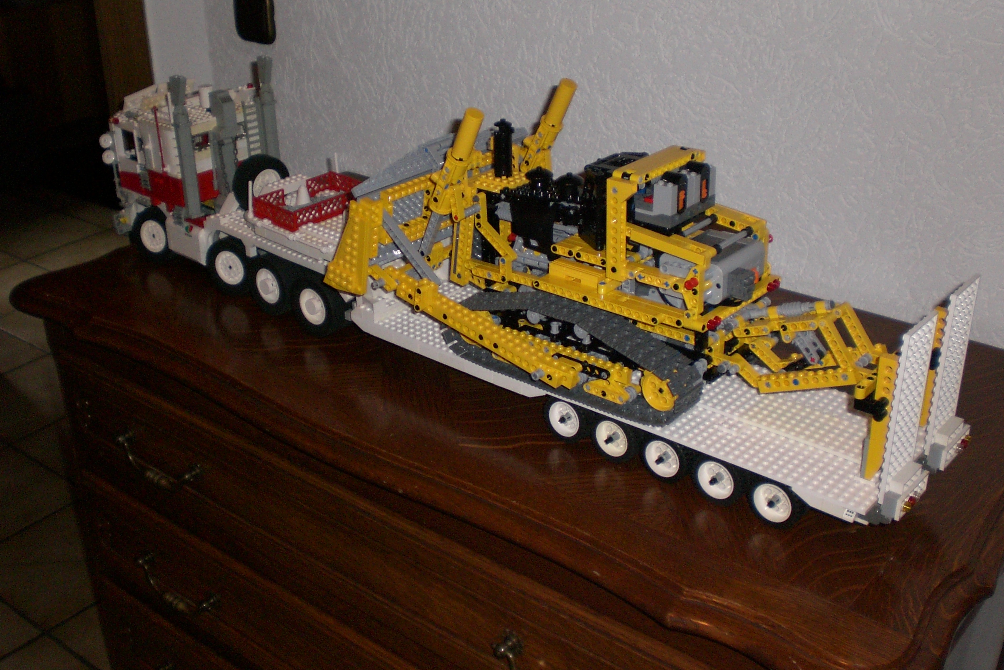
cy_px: 316
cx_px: 499
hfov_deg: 47.4
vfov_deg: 32.6
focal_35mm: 41
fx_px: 1143
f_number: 3.1
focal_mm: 6.3
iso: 200
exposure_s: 1/60
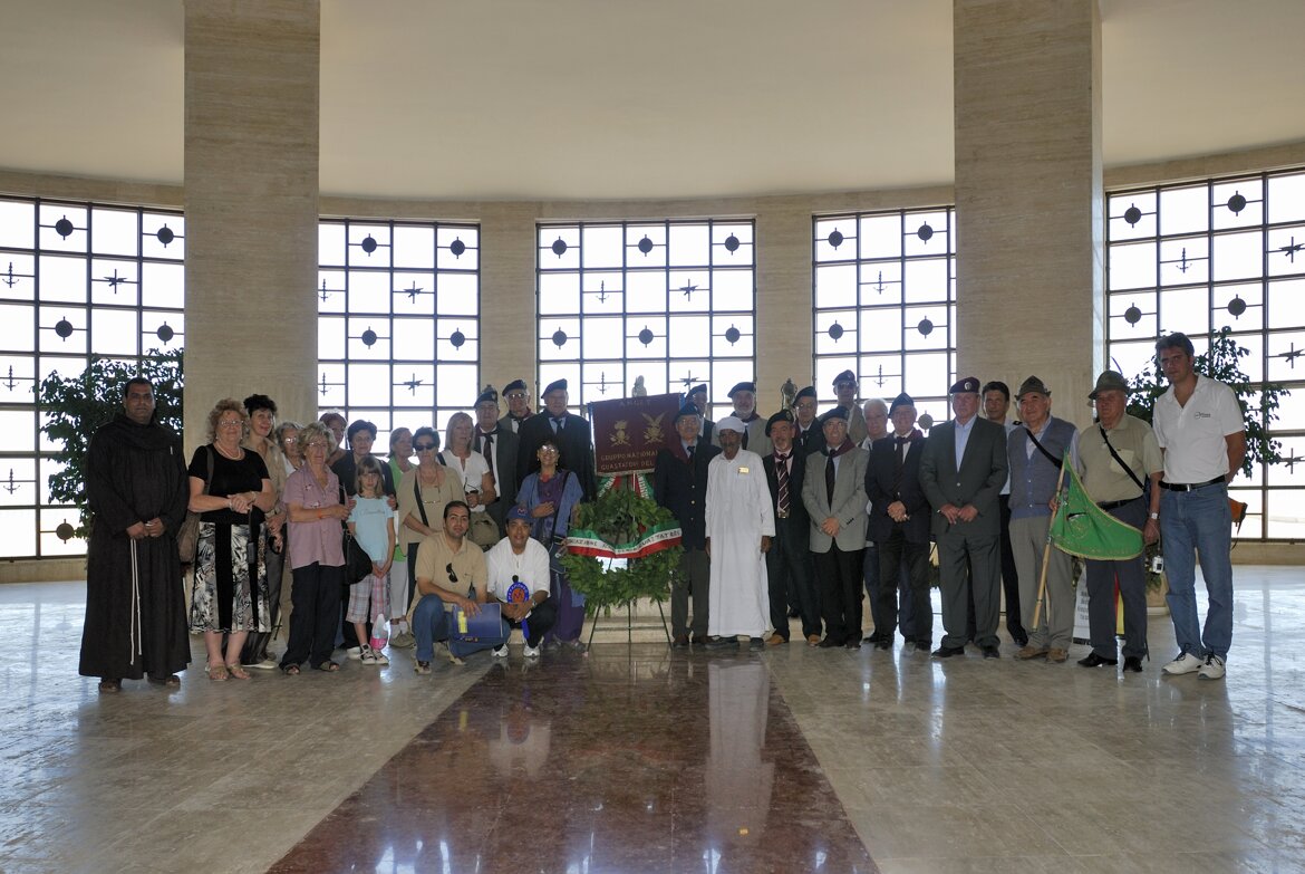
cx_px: 652
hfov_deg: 61.9
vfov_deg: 43.7
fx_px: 1089
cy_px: 437
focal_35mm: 30
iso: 100
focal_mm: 20
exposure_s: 1/50
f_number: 5.6
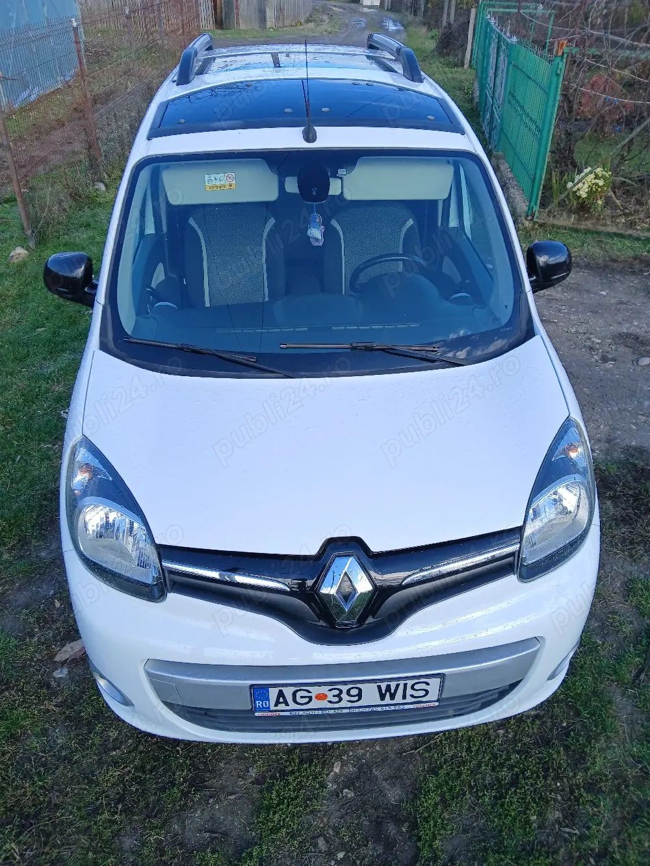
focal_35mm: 26
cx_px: 325
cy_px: 433
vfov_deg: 67.3
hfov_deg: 53.1
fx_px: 651
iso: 20
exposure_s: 1/192
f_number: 1.8
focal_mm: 3.98
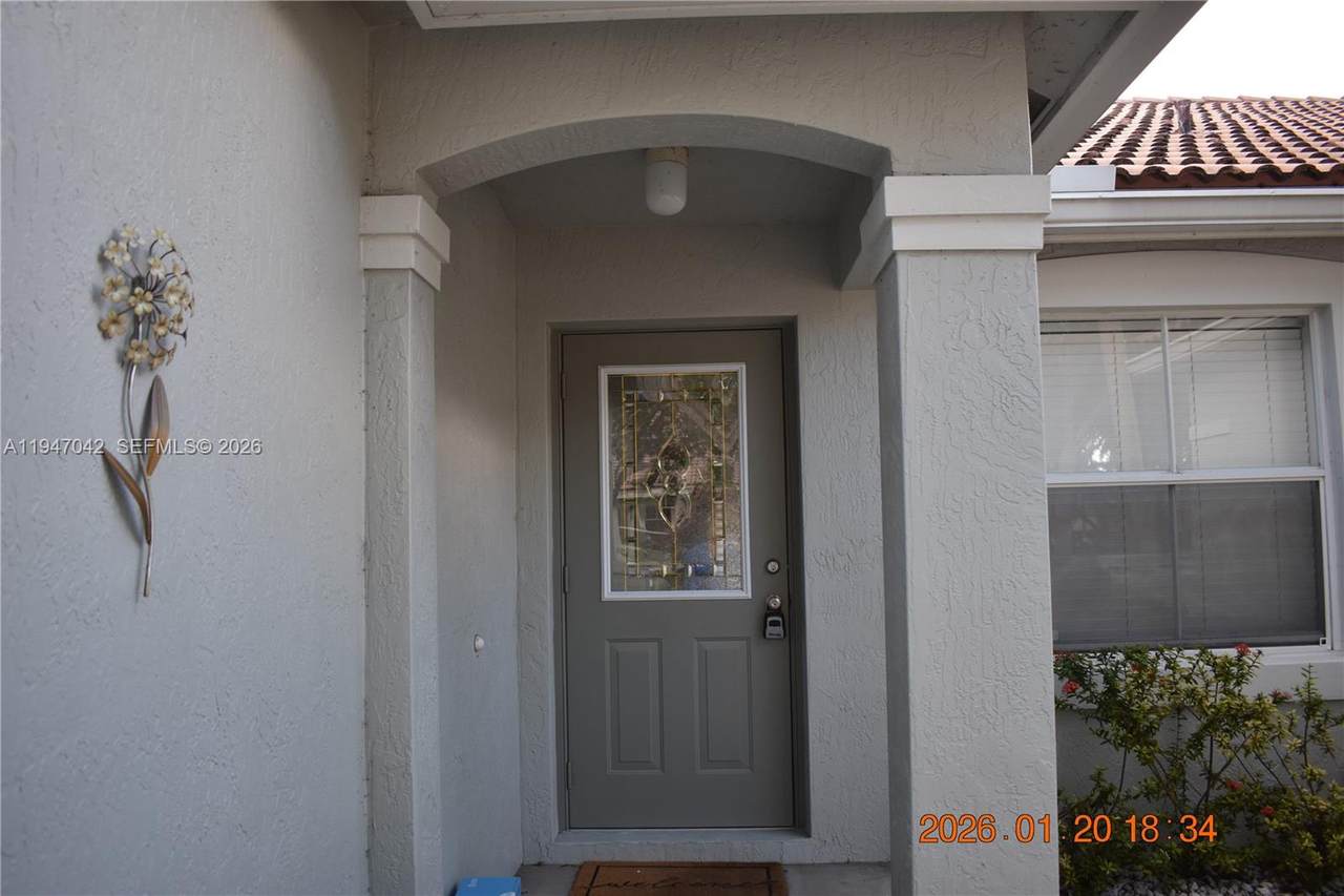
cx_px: 672
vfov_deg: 47.9
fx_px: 1008
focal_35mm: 27
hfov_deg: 67.4
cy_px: 448
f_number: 3.5
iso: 500
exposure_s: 1/250
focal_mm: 18
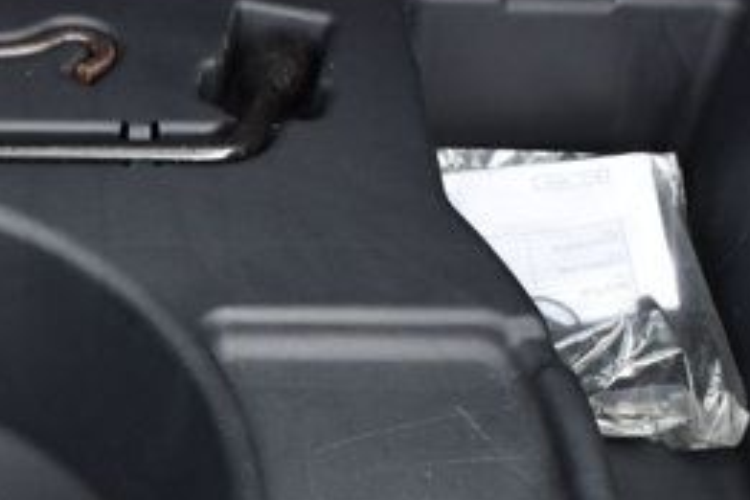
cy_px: 615
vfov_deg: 12.6
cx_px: -11
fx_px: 2208
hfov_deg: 18.7
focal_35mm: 106
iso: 400
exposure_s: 1/100
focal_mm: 18
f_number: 5
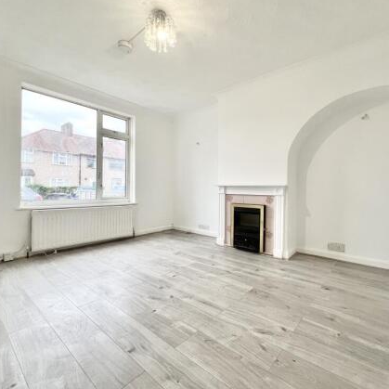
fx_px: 203
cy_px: 191
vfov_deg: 87.4
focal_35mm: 16
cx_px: 199
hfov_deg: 87.4
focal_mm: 1.57
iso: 80
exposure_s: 1/99
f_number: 1.8
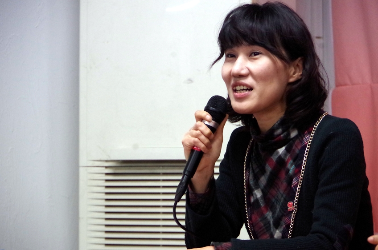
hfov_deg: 10.2
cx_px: 189
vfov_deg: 6.8
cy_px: 125
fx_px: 2117
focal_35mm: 202
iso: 3200
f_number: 5.6
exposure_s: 1/125
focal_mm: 135
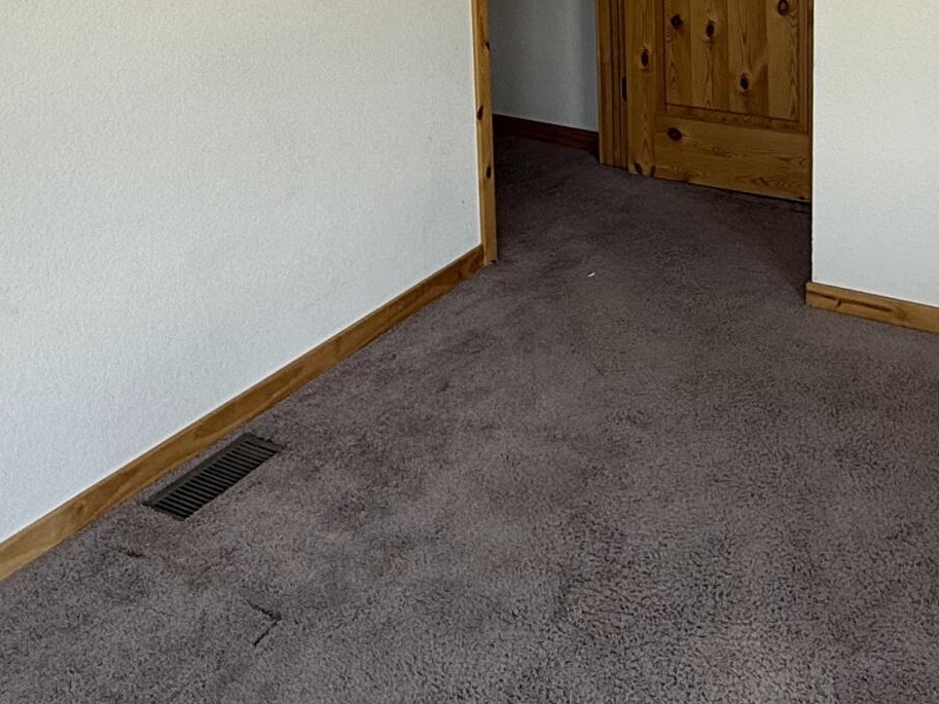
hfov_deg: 39.7
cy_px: -79
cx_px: 739
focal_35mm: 46
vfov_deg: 28.5
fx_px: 1248
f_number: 2.2
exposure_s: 1/99
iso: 40
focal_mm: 2.22
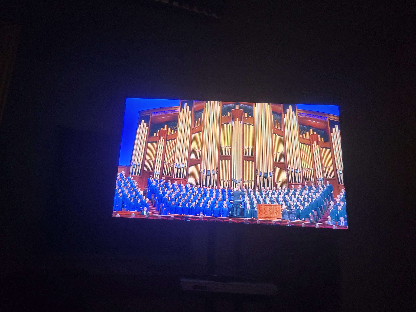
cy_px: 156
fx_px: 312
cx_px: 208
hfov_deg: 67.3
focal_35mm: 26
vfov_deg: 53.1
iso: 320
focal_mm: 5.4
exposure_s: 1/43
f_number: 1.8
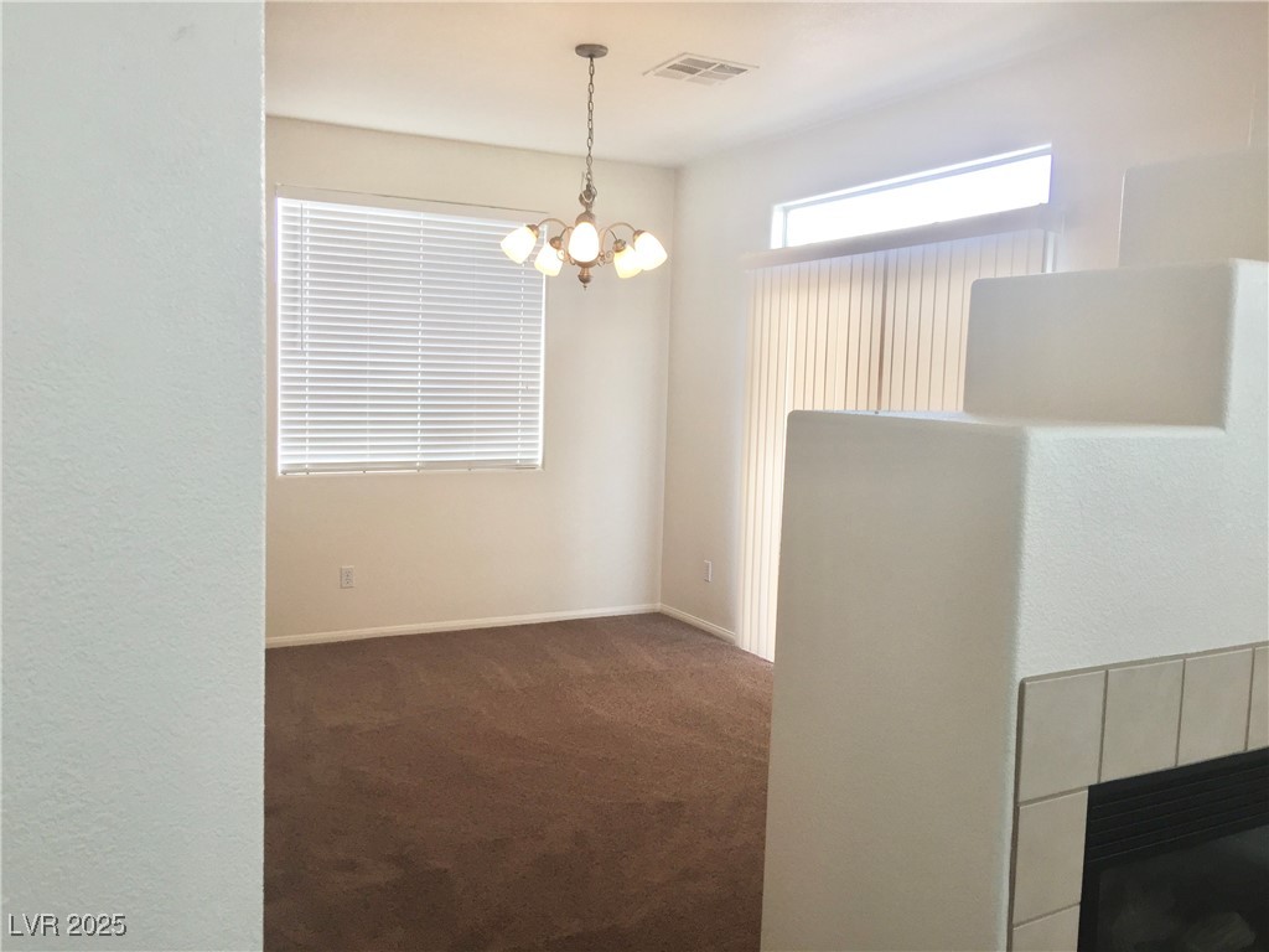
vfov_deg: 48.2
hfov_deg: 61.7
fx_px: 1063
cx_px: 634
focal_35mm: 29
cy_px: 476
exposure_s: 1/120
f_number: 2.2
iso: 50
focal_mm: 4.15
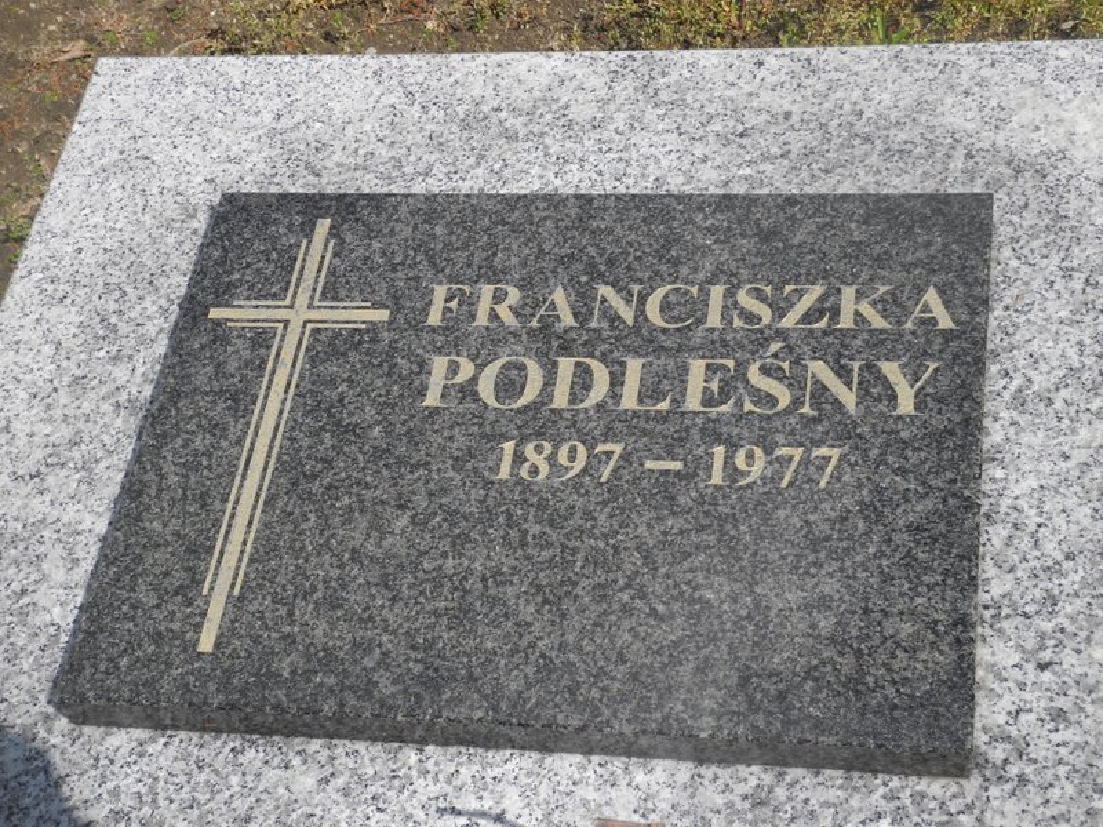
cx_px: 552
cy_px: 414
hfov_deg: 31.7
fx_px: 1944
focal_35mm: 61
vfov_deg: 24.0
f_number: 4
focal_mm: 13
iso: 100
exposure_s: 1/1000
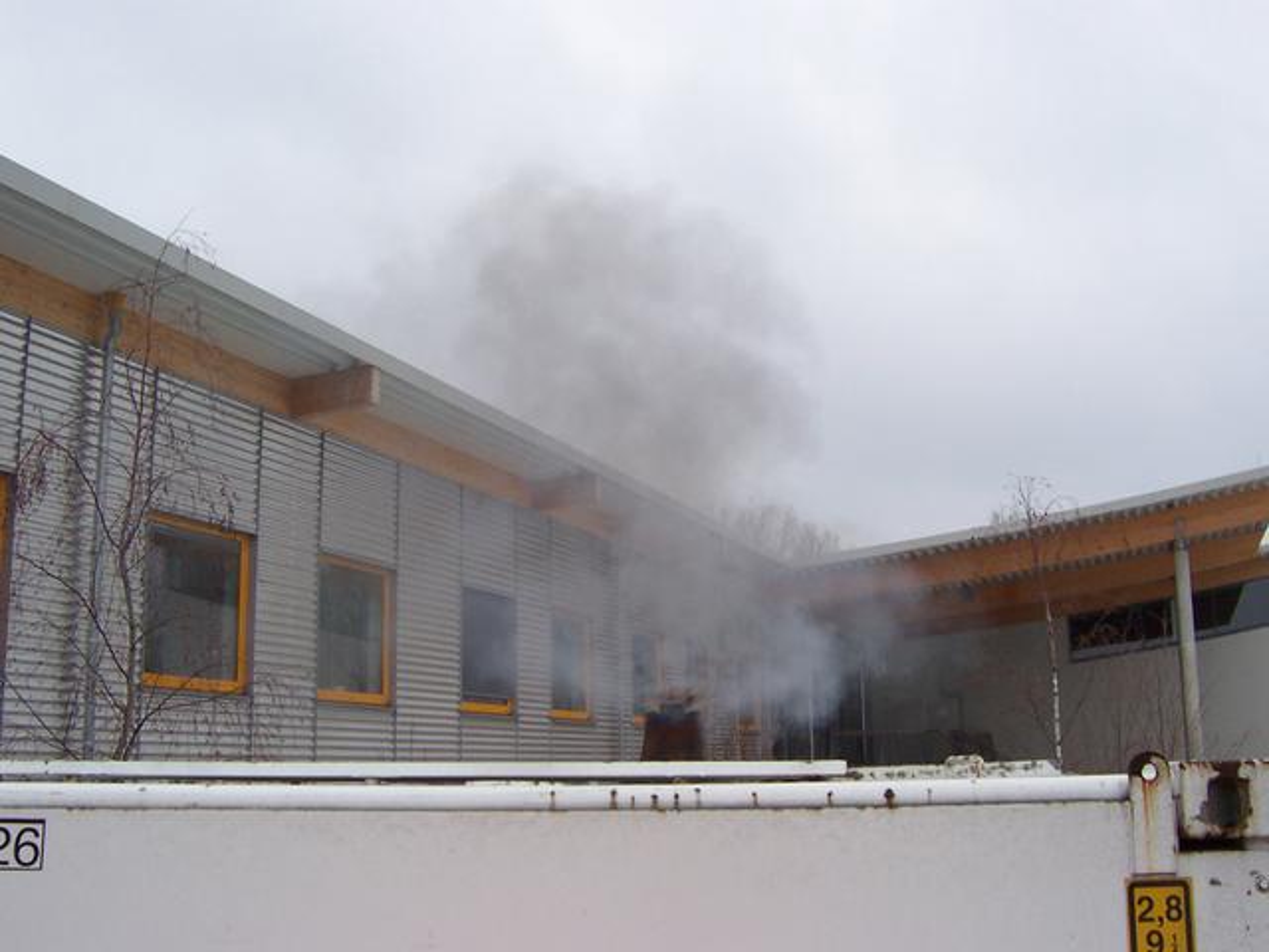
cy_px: 476
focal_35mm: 35
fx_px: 1283
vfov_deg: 40.7
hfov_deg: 52.6
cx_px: 634
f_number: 5.6
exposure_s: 1/250
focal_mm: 5.6
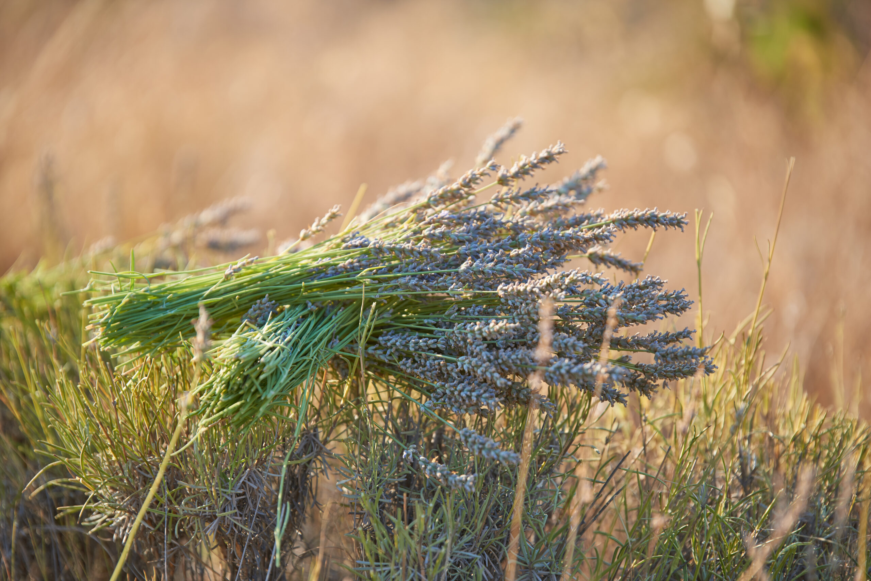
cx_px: 436
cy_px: 290
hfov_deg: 10.5
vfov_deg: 7.1
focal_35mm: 195
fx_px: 4720
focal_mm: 195
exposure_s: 1/400
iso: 100
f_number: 2.8
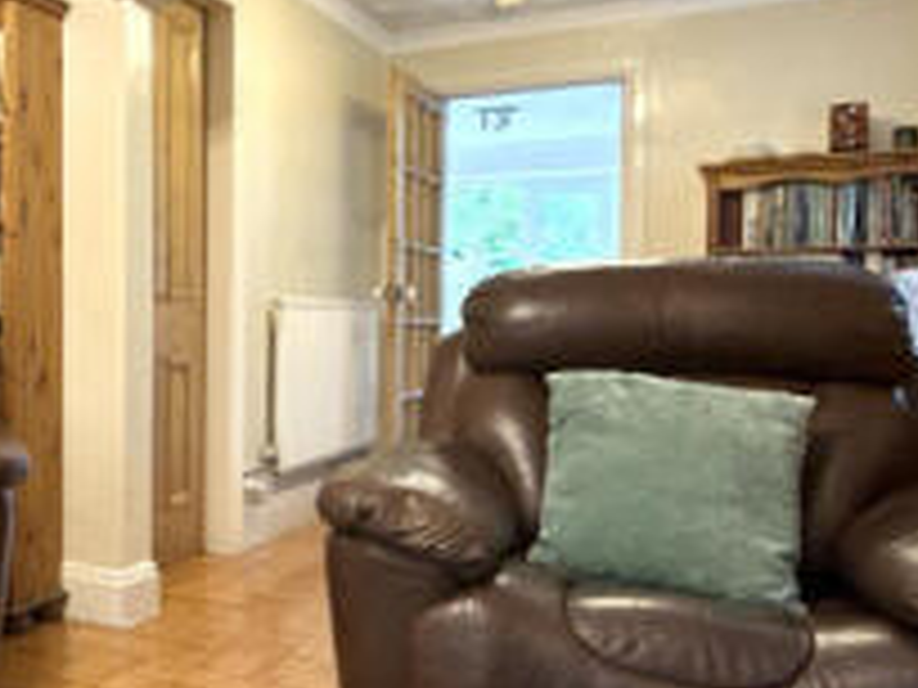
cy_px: 322
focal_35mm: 40
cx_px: 43
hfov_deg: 41.8
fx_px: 1061
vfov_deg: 35.9
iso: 200
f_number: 2.2
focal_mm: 2.22
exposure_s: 1/50
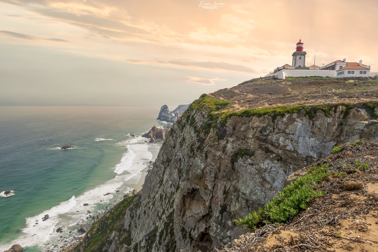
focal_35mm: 22
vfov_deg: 57.2
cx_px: 192
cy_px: 129
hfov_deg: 78.6
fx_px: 231
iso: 320
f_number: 18
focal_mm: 14
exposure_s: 1/200
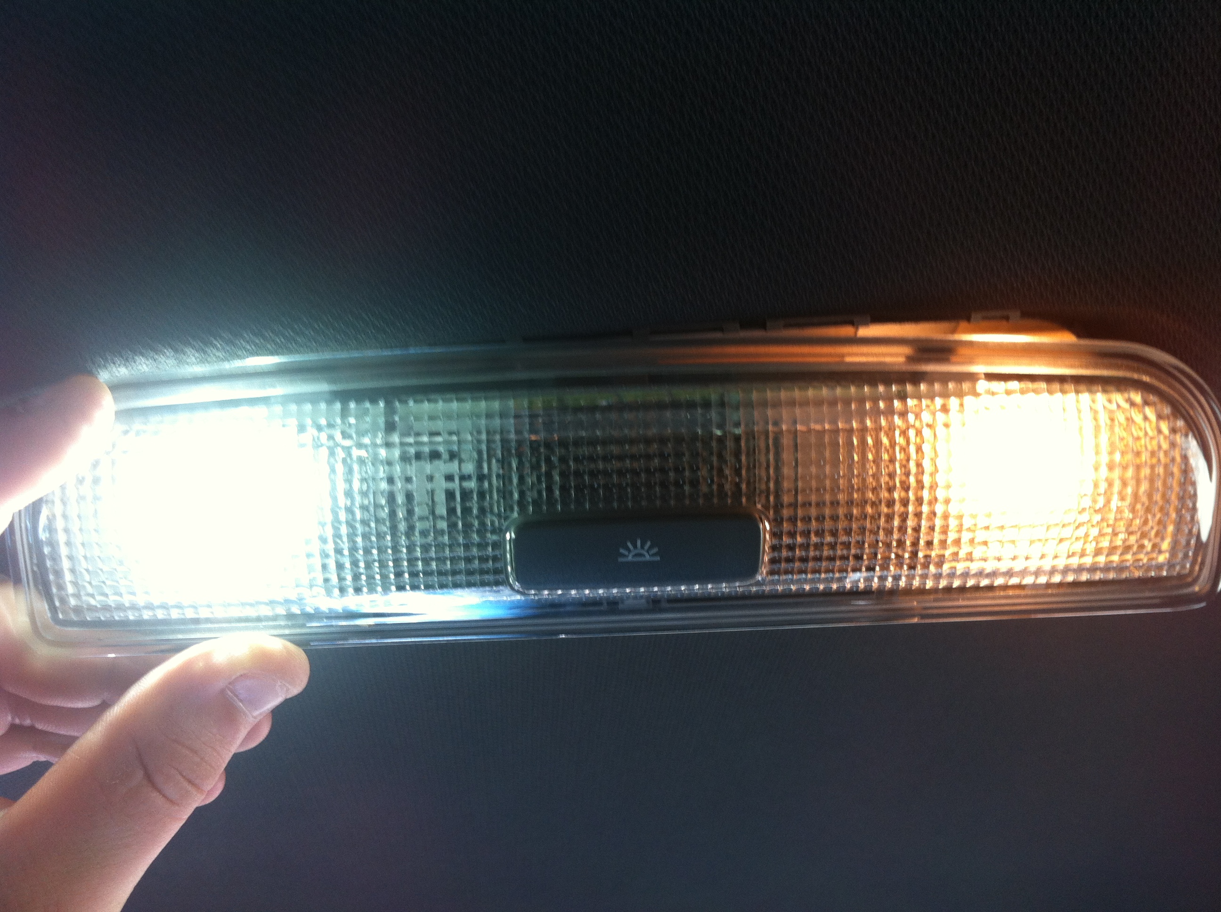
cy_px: 456
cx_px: 610
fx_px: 1233
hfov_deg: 52.7
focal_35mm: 35
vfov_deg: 40.6
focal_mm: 3.85
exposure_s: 1/24
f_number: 2.8
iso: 80
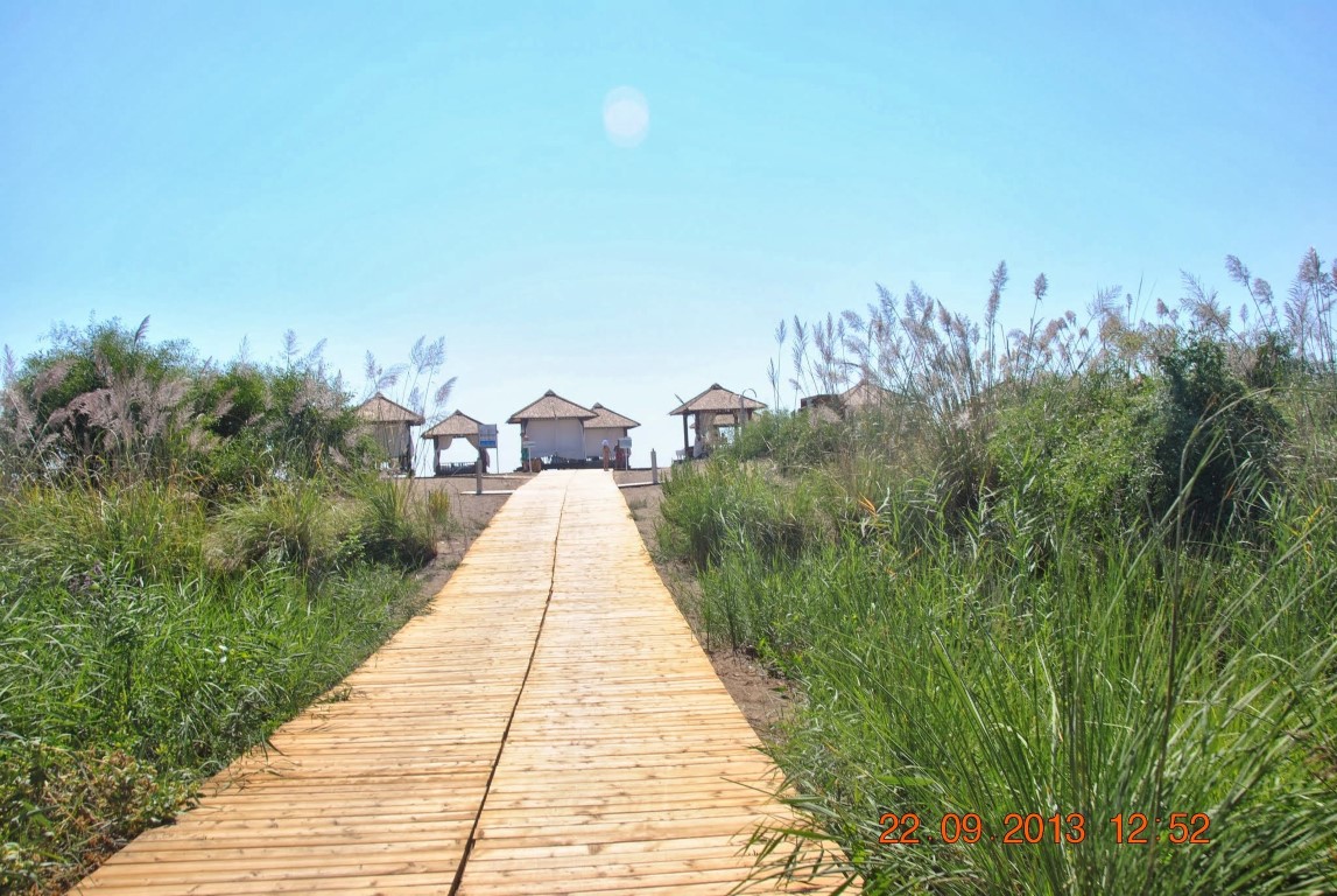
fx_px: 1116
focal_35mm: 30
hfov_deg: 61.9
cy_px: 448
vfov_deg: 43.7
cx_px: 668
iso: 100
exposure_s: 1/250
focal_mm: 20
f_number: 8
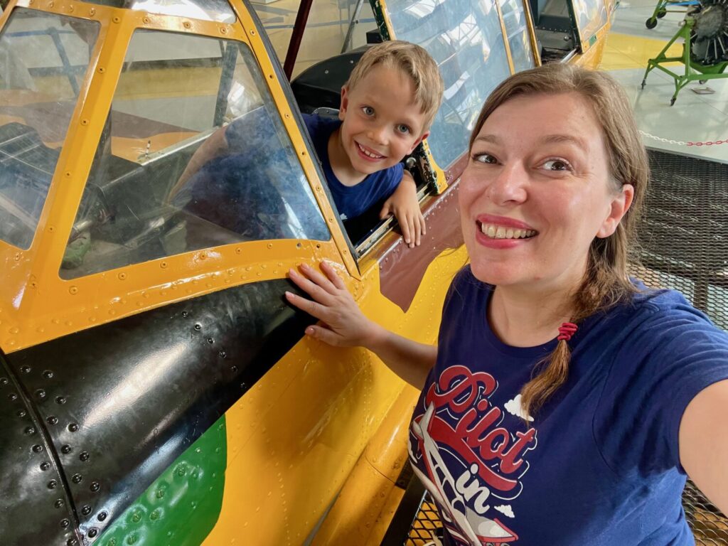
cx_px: 364
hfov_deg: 73.9
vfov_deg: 58.9
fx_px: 484
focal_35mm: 23
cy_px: 273
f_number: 2.2
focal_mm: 2.71
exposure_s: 1/60
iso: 160
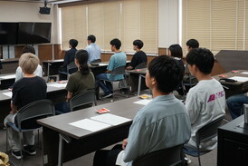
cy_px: 54
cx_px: 88
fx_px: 289
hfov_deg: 45.8
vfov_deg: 31.7
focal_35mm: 42
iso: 800
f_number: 4
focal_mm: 16
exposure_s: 1/160
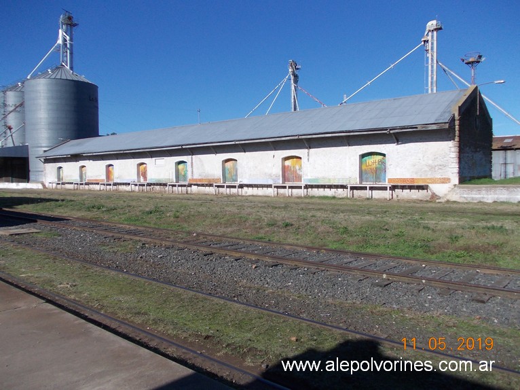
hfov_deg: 63.5
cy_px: 195
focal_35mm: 28
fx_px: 420
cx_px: 260
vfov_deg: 49.7
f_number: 5.4
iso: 80
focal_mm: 4
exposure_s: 1/500
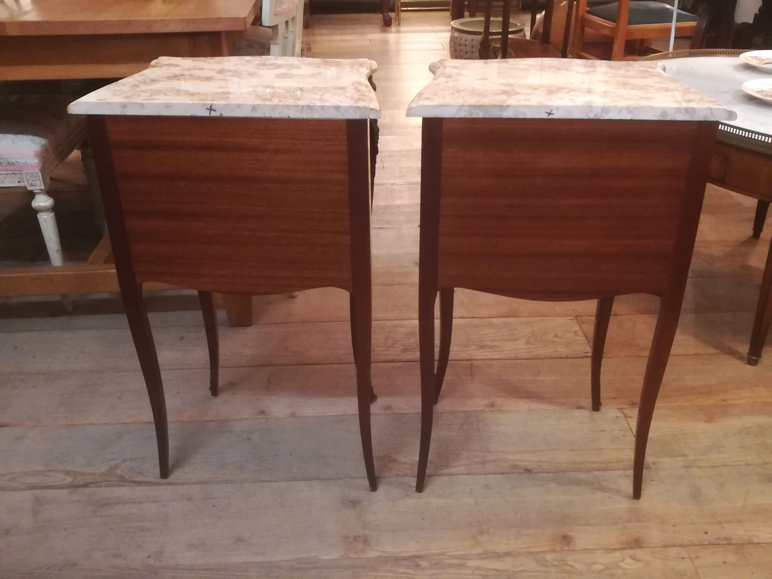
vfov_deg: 42.9
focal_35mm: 33
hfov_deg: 55.4
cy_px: 290
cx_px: 386
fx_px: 736
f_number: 2.2
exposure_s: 1/14.3
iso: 640
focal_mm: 3.83
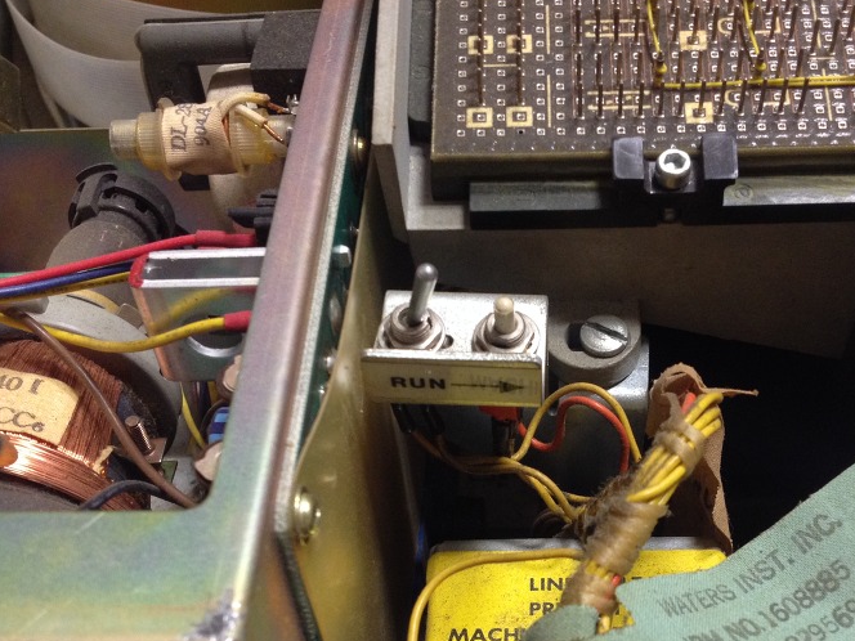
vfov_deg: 26.7
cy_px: 484
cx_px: 555
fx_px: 1334
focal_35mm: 54
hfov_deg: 35.3
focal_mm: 4.28
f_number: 2.4
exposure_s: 1/20
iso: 160
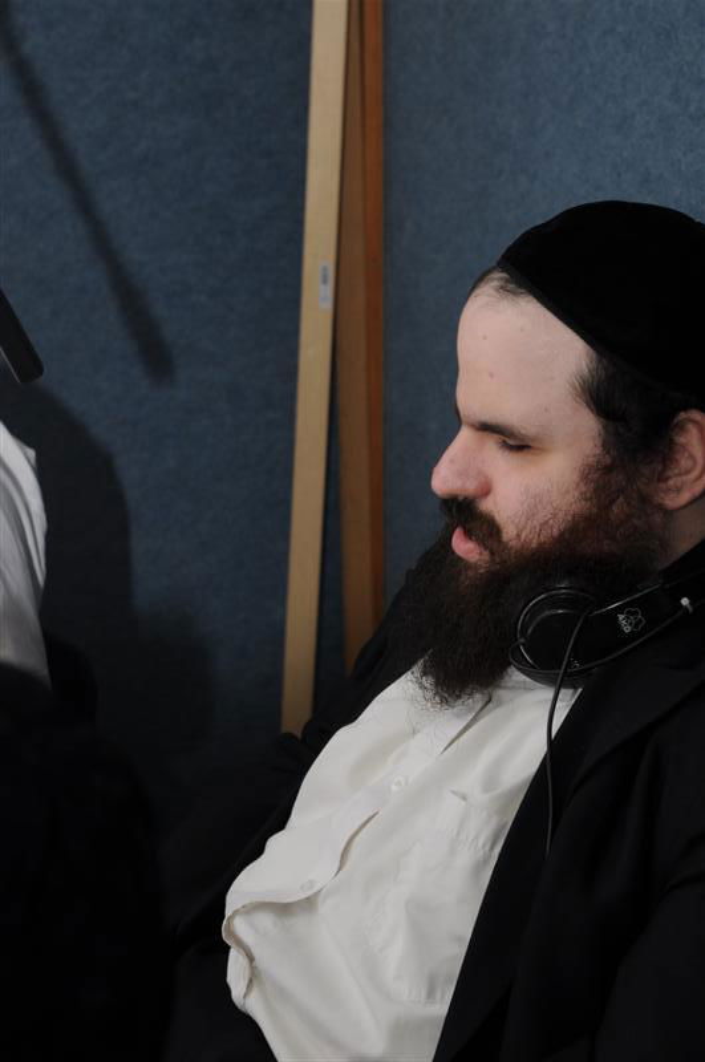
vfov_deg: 27.0
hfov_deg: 18.1
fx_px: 2210
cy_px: 531
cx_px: 352
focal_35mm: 75
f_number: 6.3
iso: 200
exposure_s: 1/125
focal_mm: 50
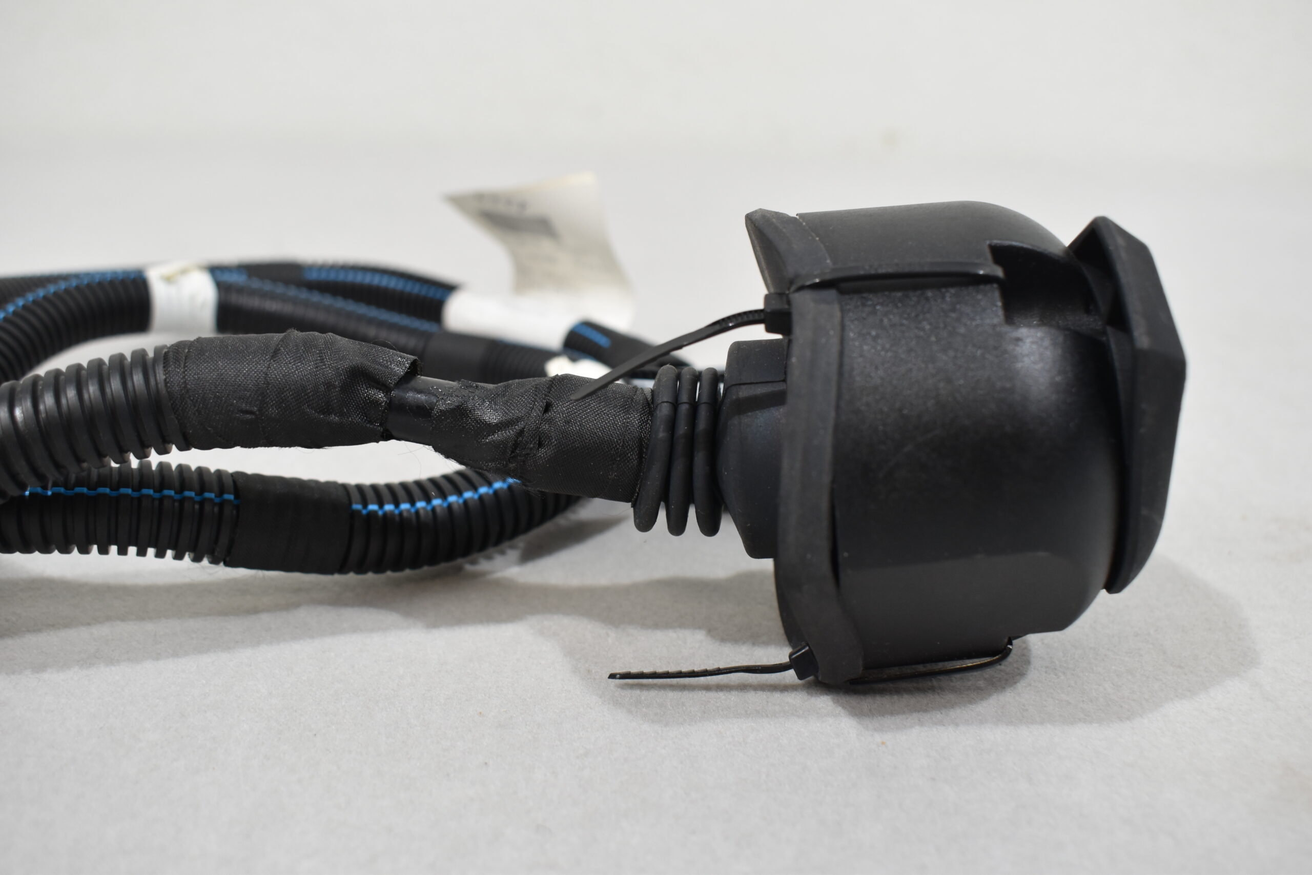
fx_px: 1312
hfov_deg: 53.1
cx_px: 656
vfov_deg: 36.9
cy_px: 438
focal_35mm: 36
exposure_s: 1/60
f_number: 5.6
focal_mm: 24
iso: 560
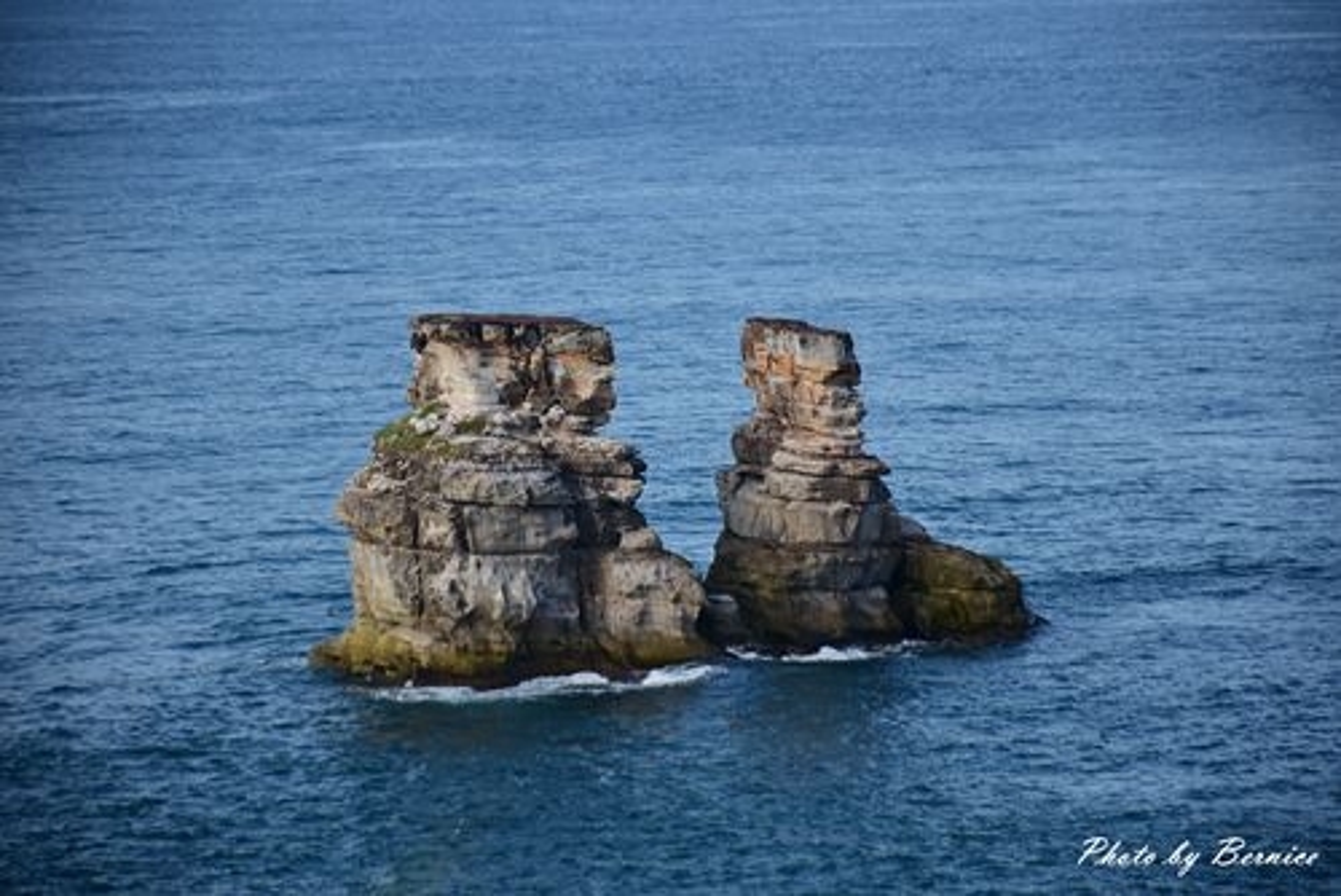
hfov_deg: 9.8
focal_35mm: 210
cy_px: 448
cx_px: 670
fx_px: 7827
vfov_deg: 6.6
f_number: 5.6
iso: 100
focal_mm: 140
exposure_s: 1/250
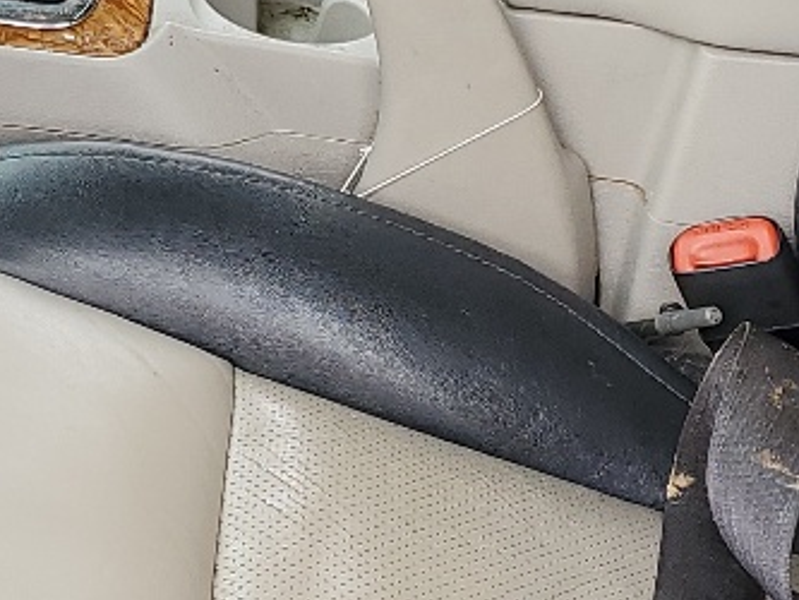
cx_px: 146
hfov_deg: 15.6
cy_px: 46
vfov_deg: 11.8
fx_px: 2886
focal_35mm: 125
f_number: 1.5
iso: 50
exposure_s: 1/385
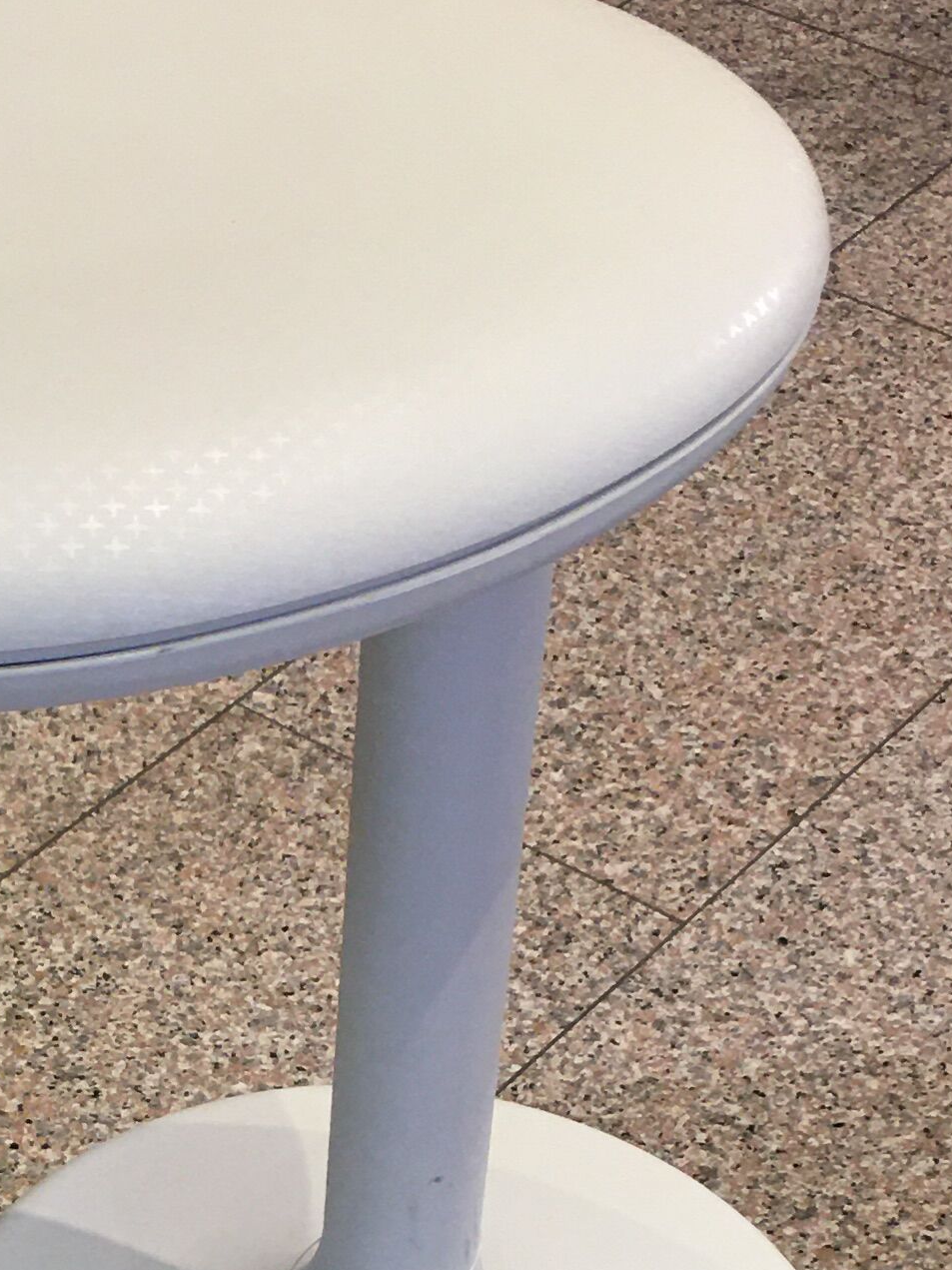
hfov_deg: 15.9
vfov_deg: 20.4
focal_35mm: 92
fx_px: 3374
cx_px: 188
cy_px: 1373
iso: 50
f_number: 2.2
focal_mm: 4.15
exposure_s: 1/33
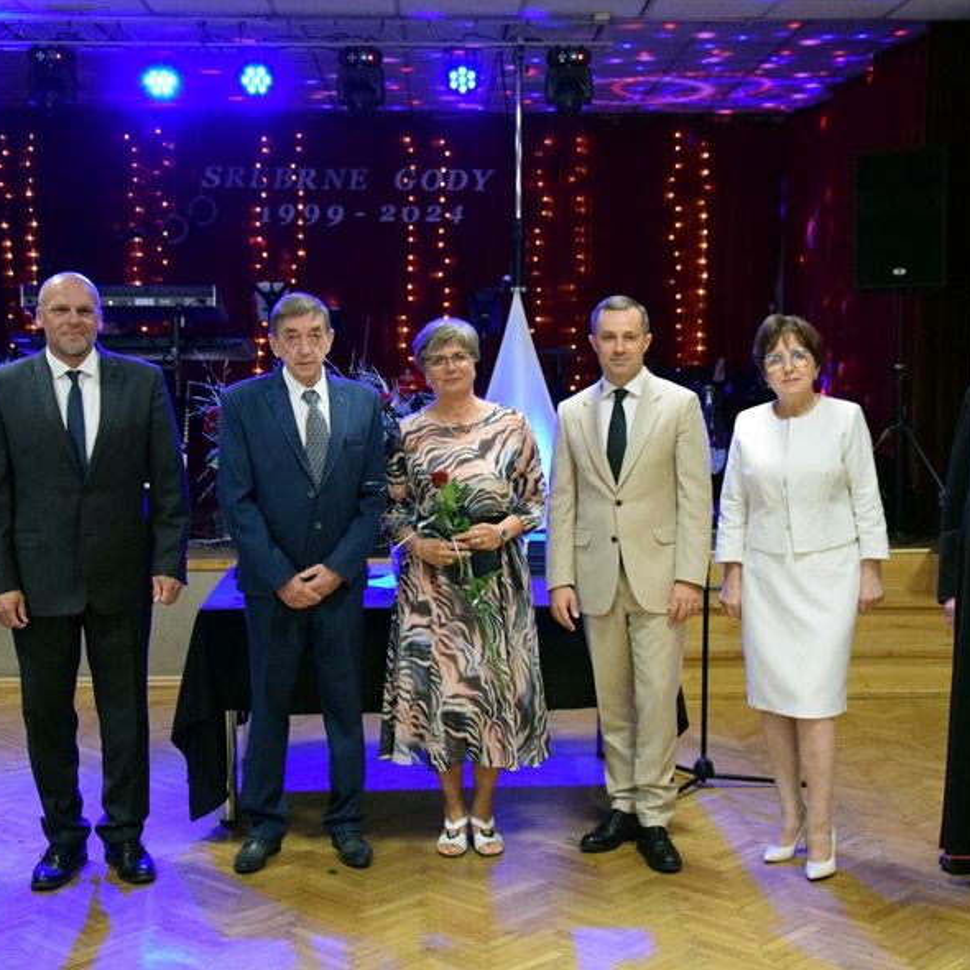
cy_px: 478
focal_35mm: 49
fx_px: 1542
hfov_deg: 34.9
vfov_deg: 34.9
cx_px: 482
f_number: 4
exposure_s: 1/100
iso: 4500
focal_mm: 25
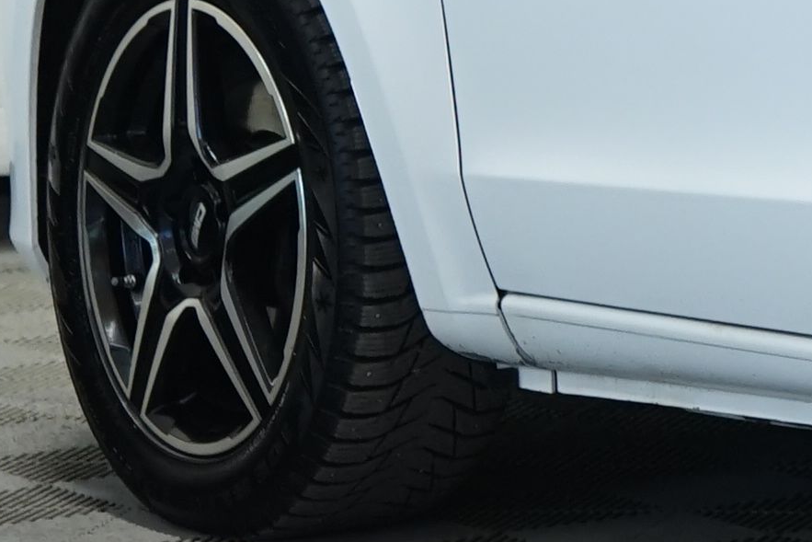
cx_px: 2496
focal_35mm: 360
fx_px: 8121
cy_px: -452
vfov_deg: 3.8
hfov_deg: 5.4
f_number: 5.6
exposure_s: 1/15
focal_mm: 53
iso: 500
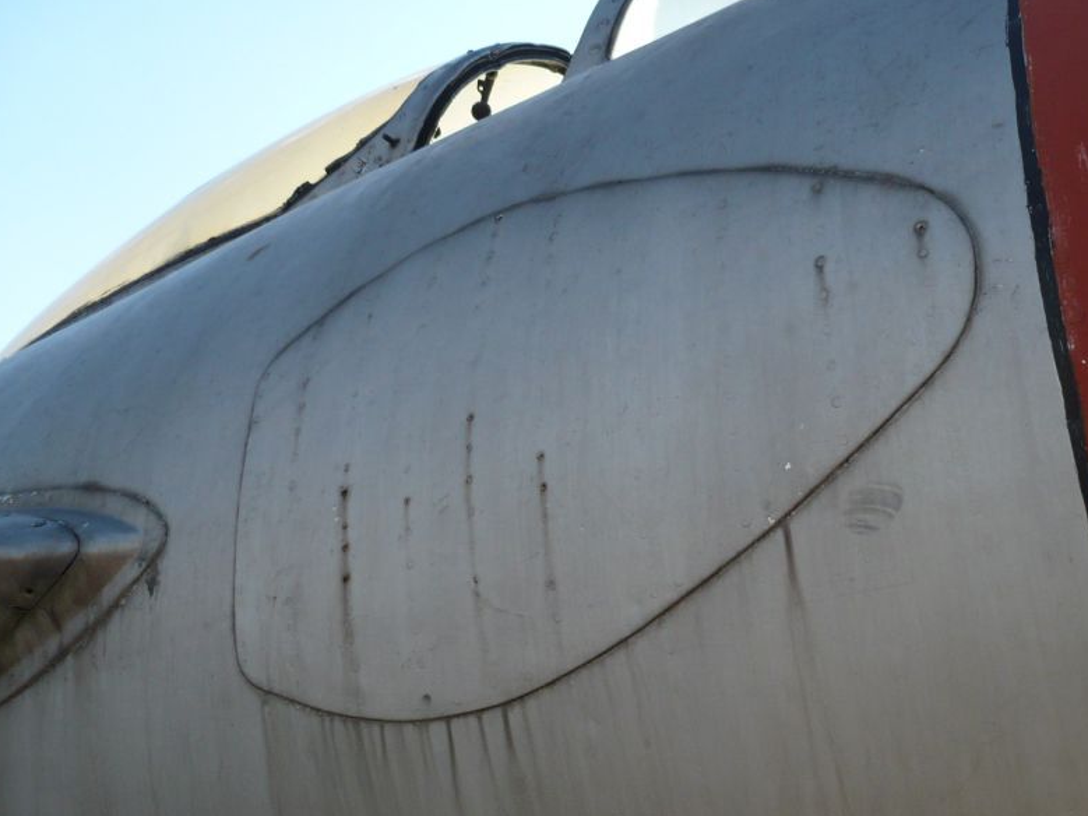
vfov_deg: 31.5
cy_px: 440
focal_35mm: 46
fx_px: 1446
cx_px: 656
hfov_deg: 41.0
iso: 100
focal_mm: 5.8
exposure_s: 1/800
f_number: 2.8
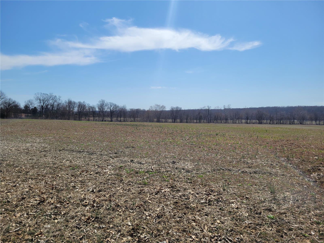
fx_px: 243
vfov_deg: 53.1
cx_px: 162
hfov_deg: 67.3
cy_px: 122
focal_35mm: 26
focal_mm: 5.4
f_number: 1.8
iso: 40
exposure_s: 1/5158
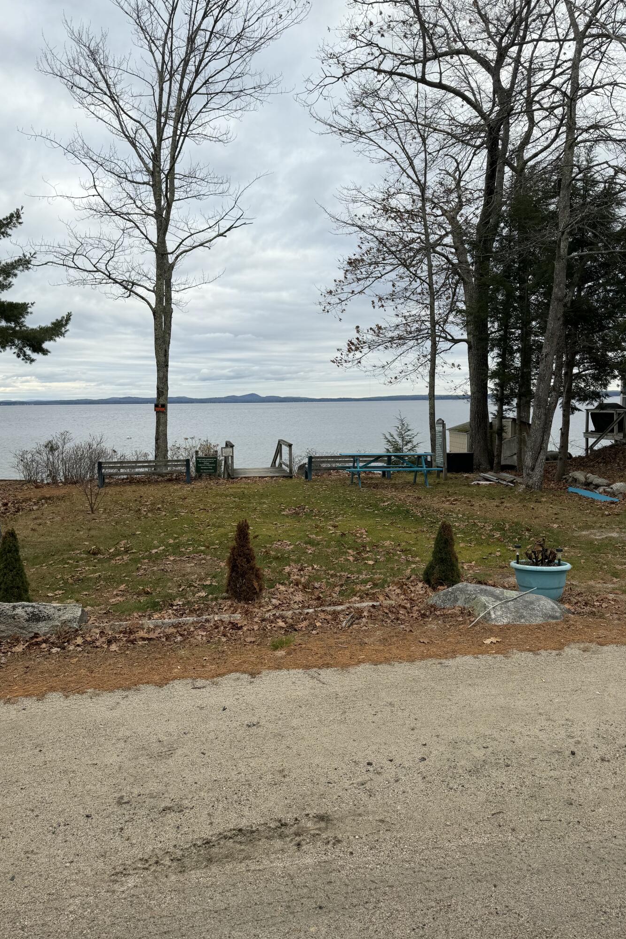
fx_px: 652
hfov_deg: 51.3
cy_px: 469
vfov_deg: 71.5
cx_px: 315
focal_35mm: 25
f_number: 1.78
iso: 80
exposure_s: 1/1585
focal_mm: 6.76
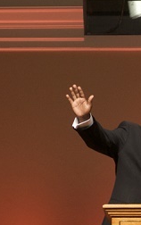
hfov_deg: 2.8
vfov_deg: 4.5
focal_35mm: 463
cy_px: 196
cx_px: 303
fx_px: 2840
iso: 1600
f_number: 4
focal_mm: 90
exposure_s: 1/160
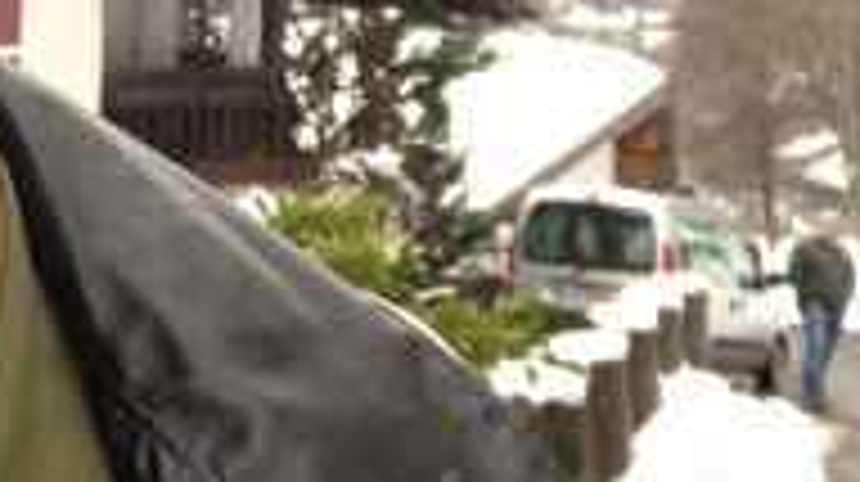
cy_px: -216
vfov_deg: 9.2
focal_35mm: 128
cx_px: -279
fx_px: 2916
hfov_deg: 15.9
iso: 64
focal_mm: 4.28
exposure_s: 1/202
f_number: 2.4
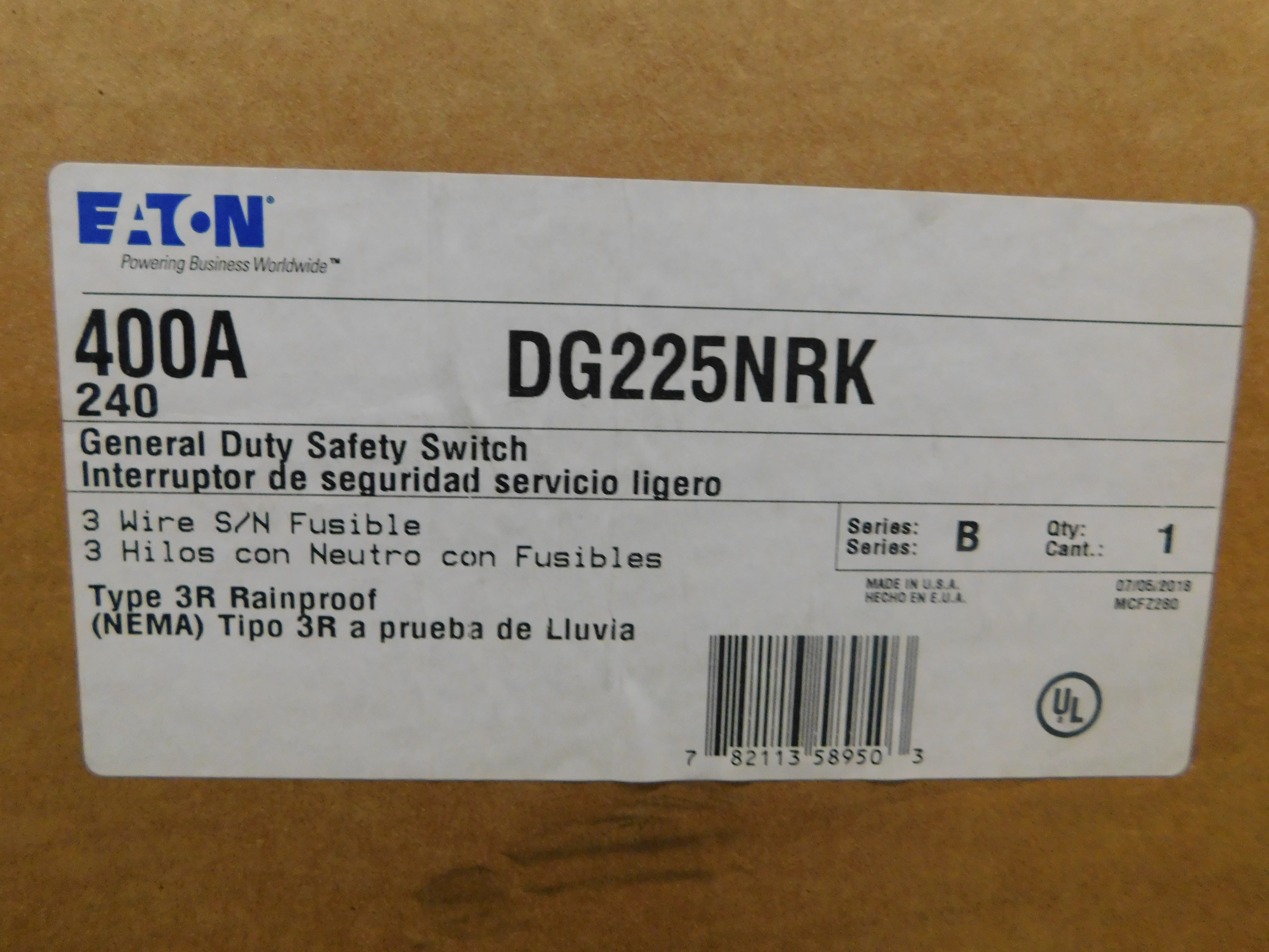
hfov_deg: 73.9
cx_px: 634
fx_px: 843
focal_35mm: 23
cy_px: 476
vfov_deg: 58.9
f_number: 3
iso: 400
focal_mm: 4
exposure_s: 1/15
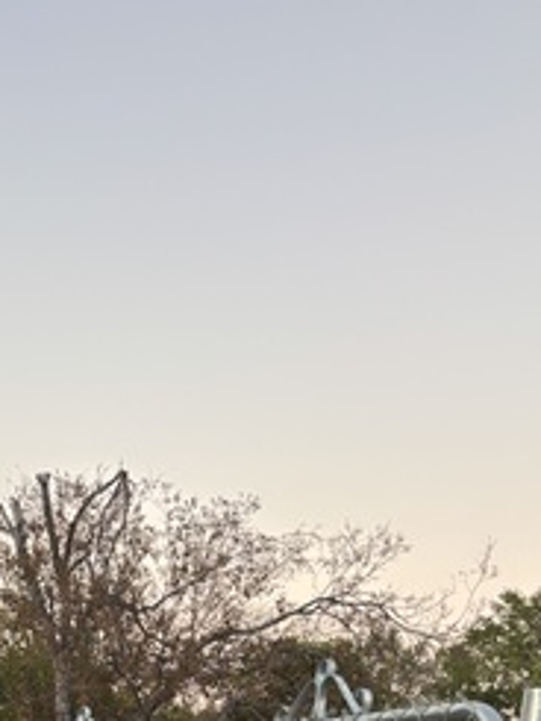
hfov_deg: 20.8
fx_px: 1416
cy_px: 933
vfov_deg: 24.9
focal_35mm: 68
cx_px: -21
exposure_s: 1/101
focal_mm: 5.96
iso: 125
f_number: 1.6
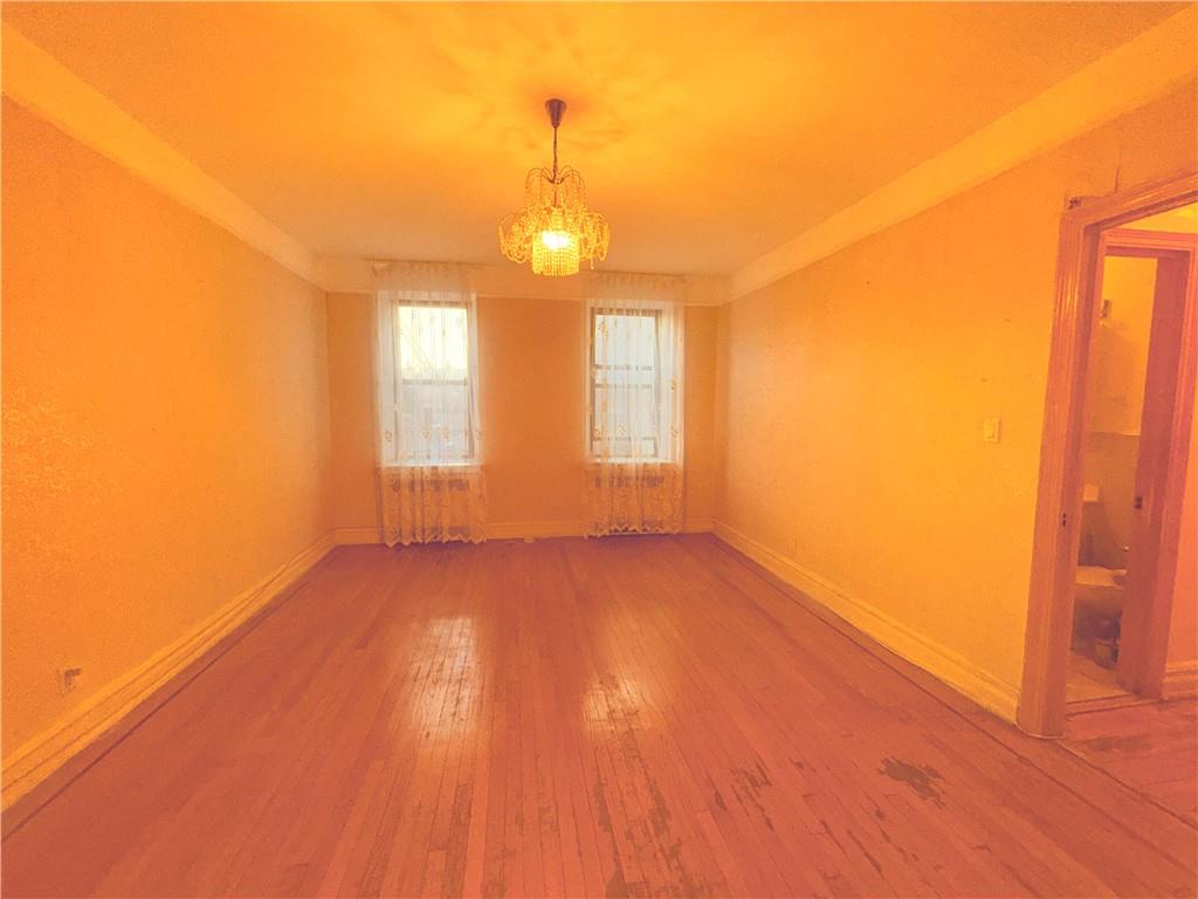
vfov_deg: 85.7
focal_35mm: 14
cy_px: 450
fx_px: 485
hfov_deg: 102.1
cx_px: 599
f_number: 2.2
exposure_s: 1/122
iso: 64
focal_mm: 2.22
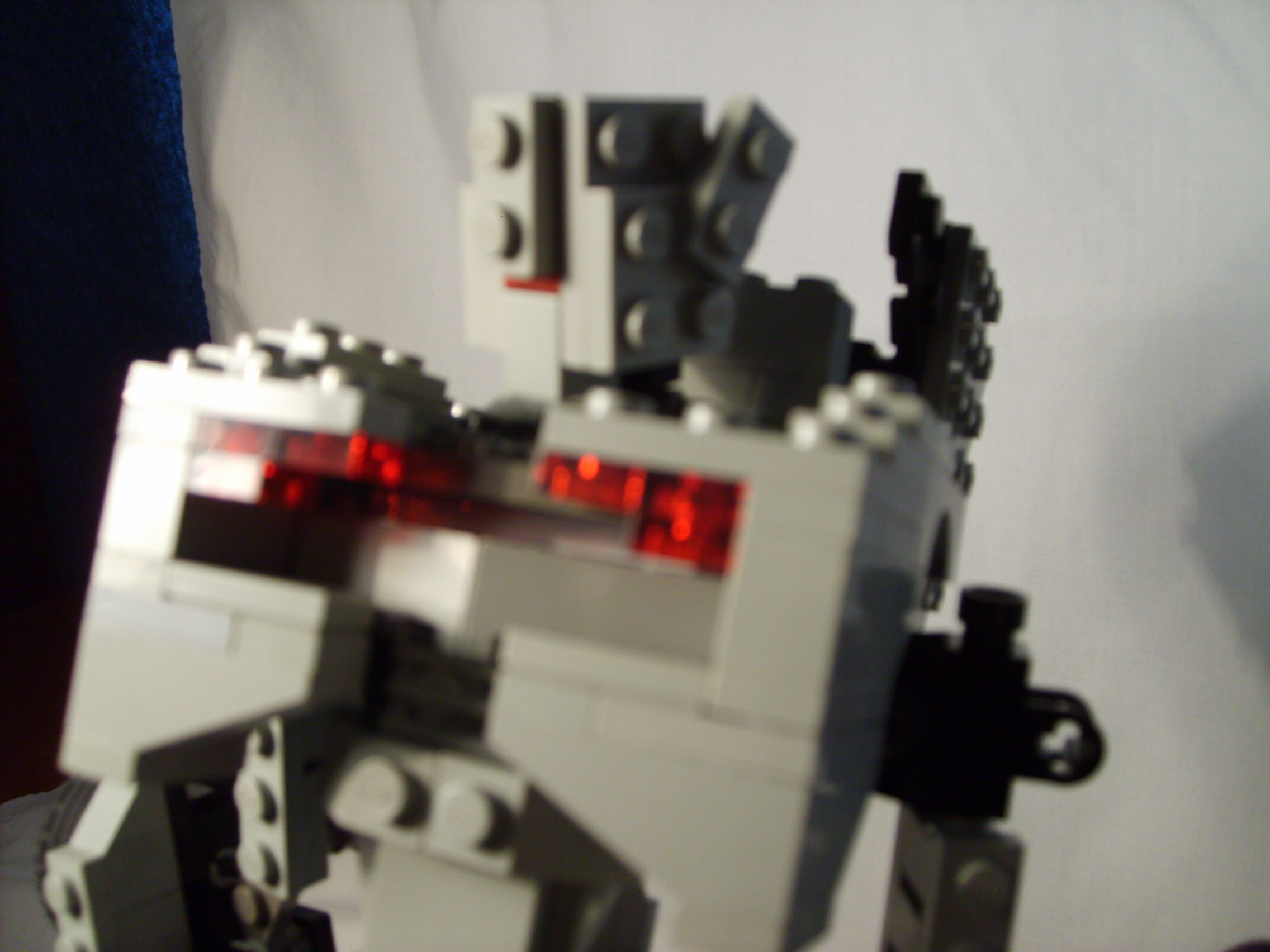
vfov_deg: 40.7
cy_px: 476
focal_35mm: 35
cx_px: 635
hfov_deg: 52.6
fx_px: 1284
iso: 96
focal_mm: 5.8
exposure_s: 1/30
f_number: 2.8
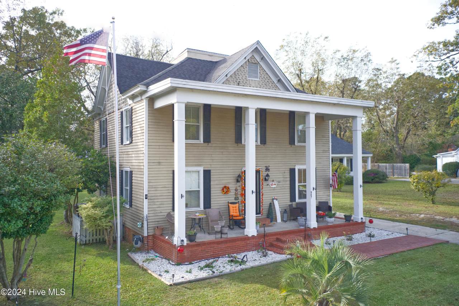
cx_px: 230
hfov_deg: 65.5
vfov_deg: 46.4
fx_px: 357
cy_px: 153
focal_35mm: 28
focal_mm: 10.3
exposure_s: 1/1600
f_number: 2.8
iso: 400
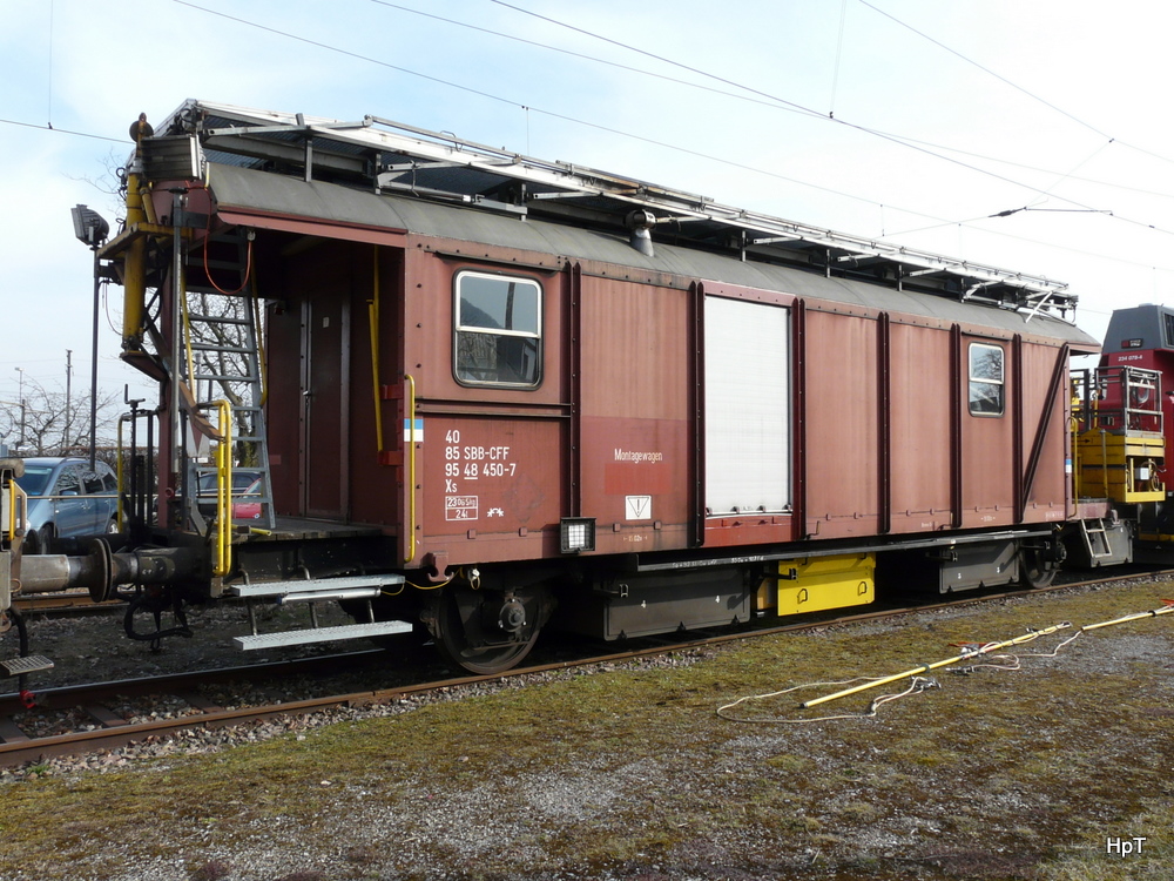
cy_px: 440
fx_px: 950
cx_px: 587
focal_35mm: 28
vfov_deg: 49.7
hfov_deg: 63.4
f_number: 5
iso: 100
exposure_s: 1/200
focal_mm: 4.6
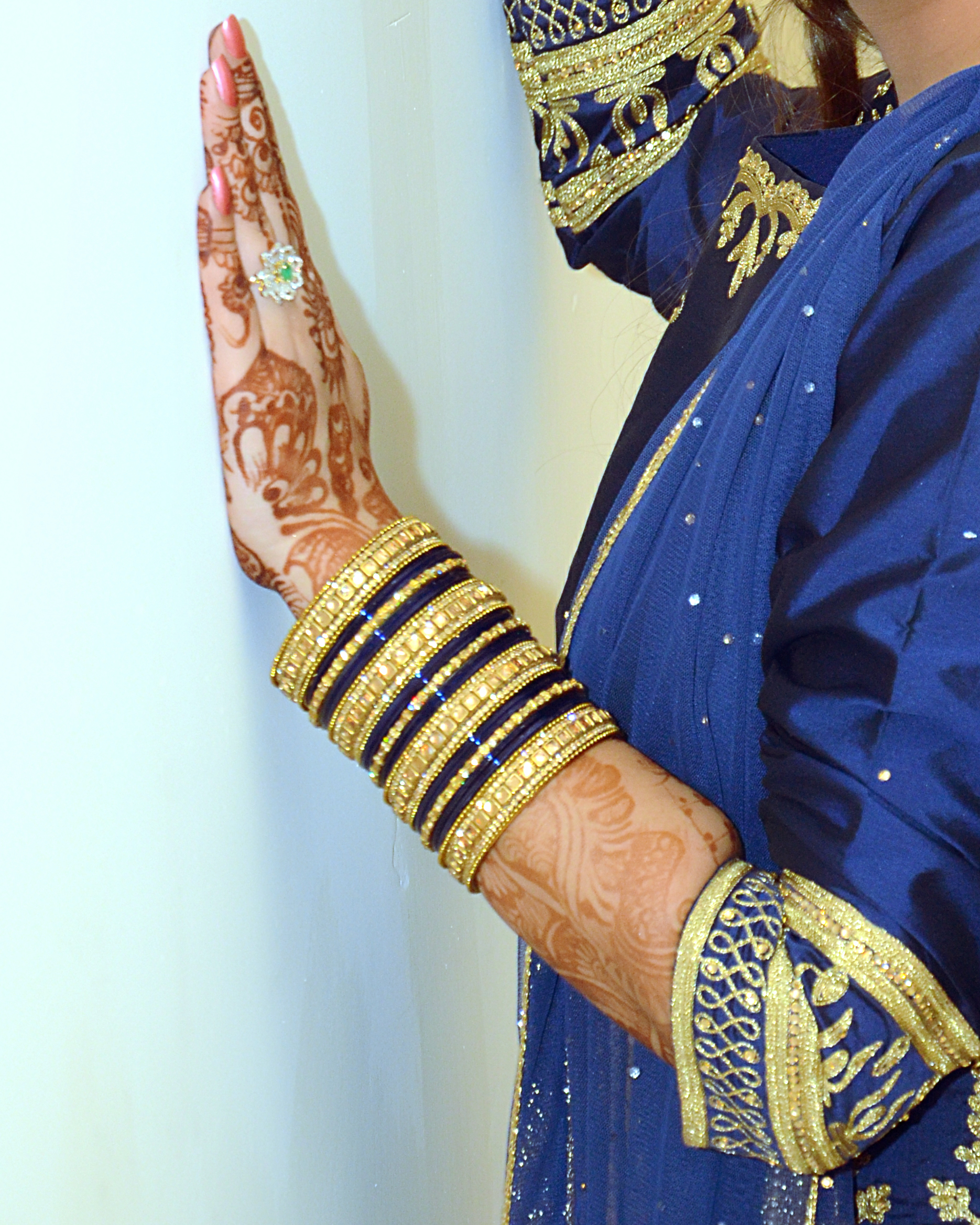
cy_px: 341
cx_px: 841
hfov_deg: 6.5
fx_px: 8591
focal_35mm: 237
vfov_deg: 8.1
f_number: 6.3
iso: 1000
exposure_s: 1/100
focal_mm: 80
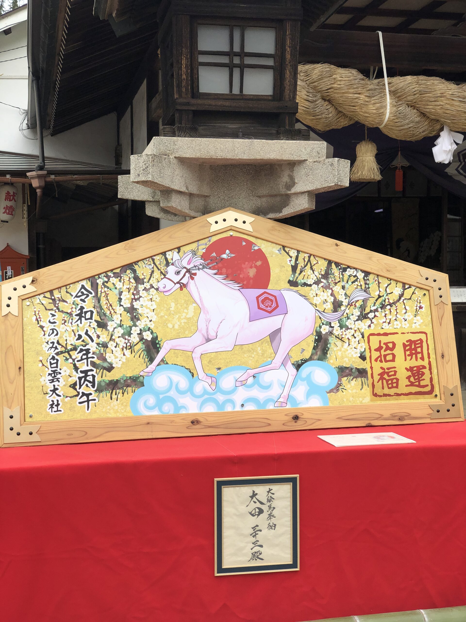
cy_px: 311
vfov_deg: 36.8
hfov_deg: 28.0
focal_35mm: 52
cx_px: 233
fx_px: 933
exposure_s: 1/414
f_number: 2.4
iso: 16
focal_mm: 6
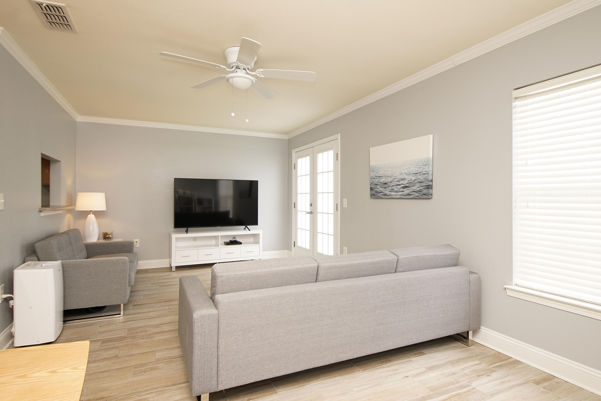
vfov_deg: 67.4
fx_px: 301
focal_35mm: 18
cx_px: 300
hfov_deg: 90.0
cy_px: 200
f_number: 4.5
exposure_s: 1/60
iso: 320
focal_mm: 12
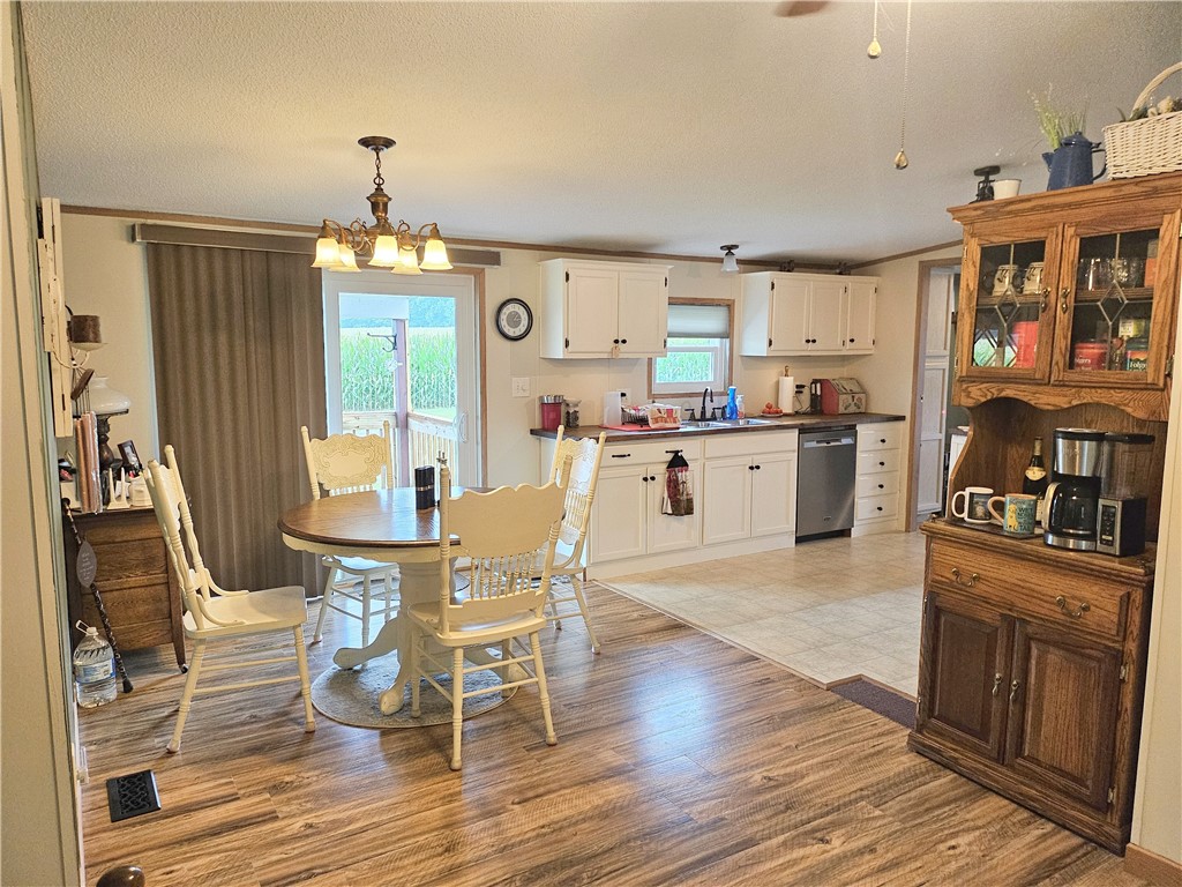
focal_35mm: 24
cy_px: 444
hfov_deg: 71.6
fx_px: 820
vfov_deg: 56.8
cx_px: 591
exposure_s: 1/120
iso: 500
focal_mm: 5
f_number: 1.8
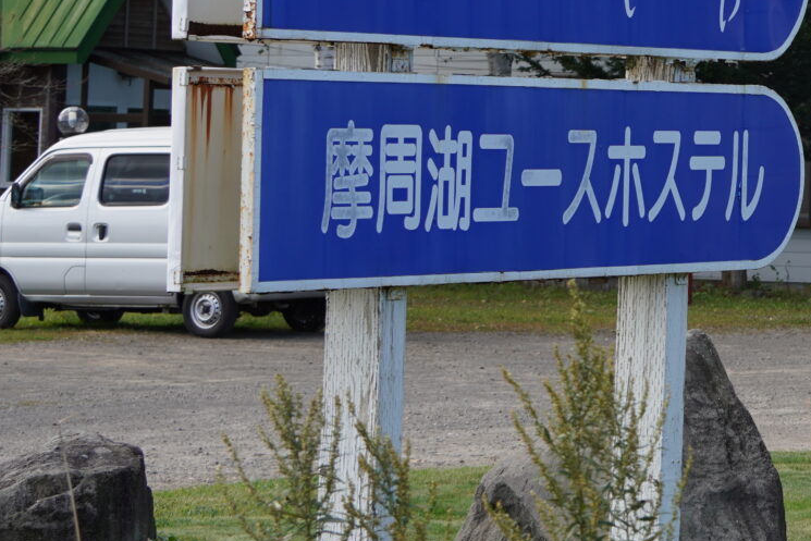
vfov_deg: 8.3
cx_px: 1176
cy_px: -22
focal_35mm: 165
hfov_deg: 11.9
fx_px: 3718
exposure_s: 1/160
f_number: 6.3
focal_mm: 48
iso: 100
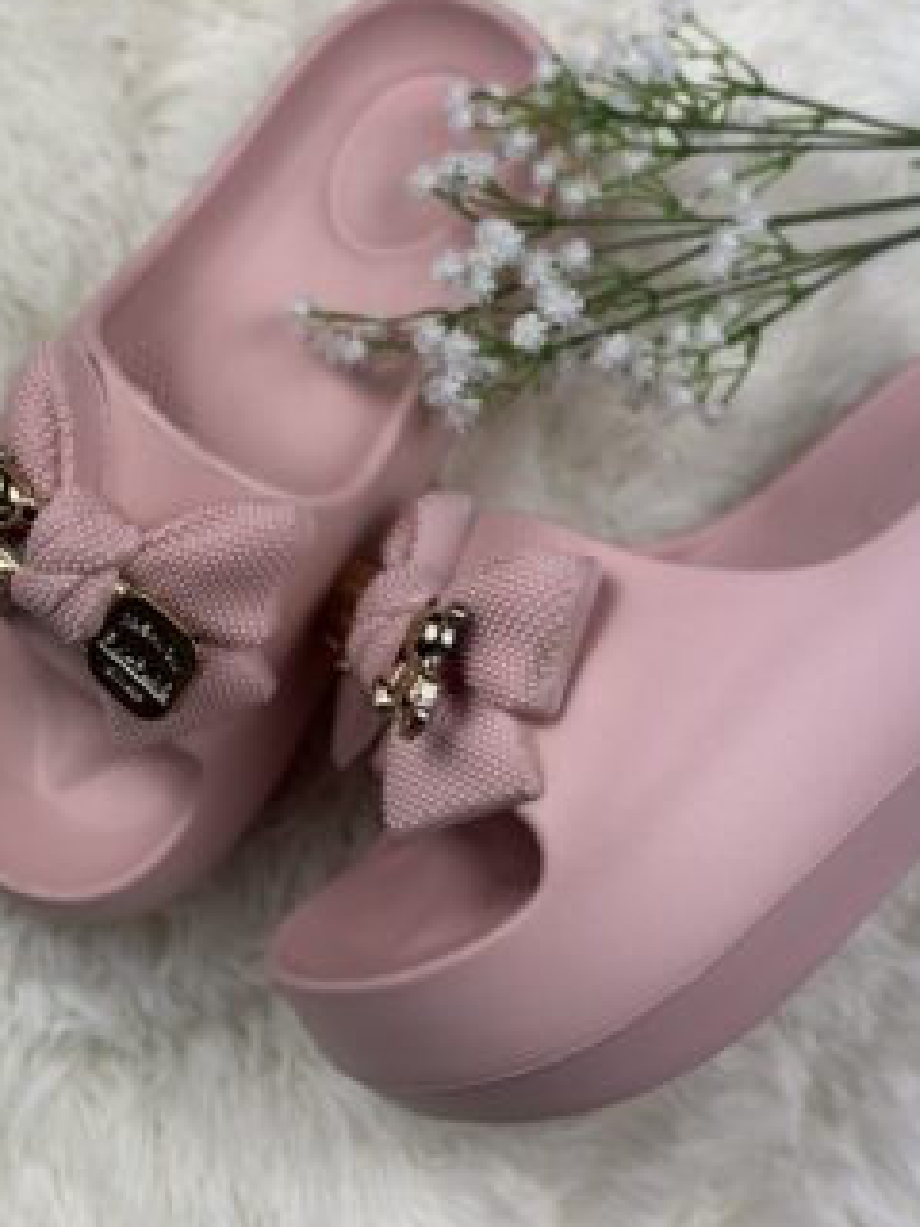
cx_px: 441
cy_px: 556
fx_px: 2126
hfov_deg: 24.4
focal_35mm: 60
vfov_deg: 32.2
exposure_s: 1/1751
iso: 80
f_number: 1.78
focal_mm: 6.86
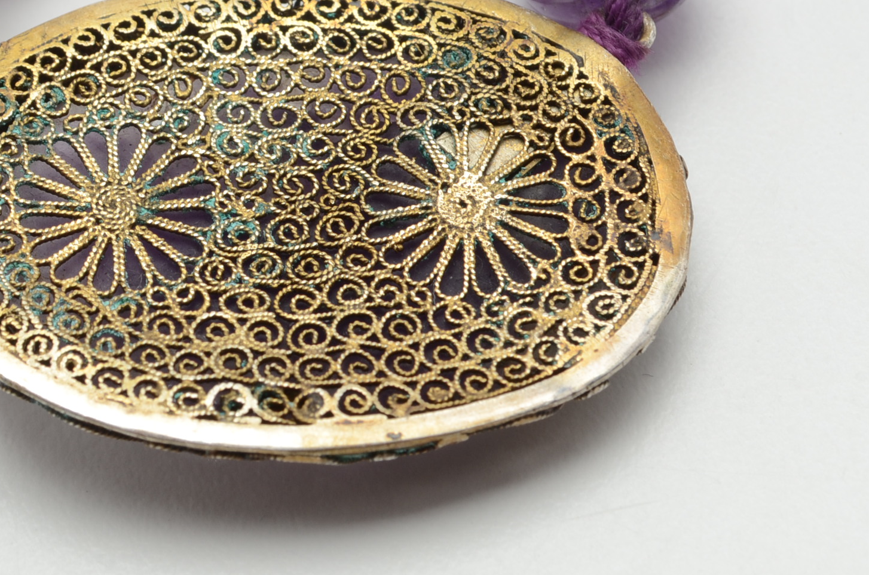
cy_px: 158
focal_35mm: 140
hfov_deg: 14.7
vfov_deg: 9.8
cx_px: 326
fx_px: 3369
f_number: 16
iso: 200
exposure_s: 1/125
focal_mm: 55
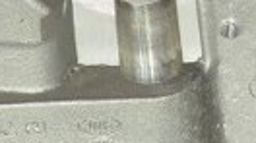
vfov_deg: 3.2
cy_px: 83
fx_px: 2541
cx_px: 8
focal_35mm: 375
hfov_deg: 5.8
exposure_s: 1/25
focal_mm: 35
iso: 200
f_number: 5.6
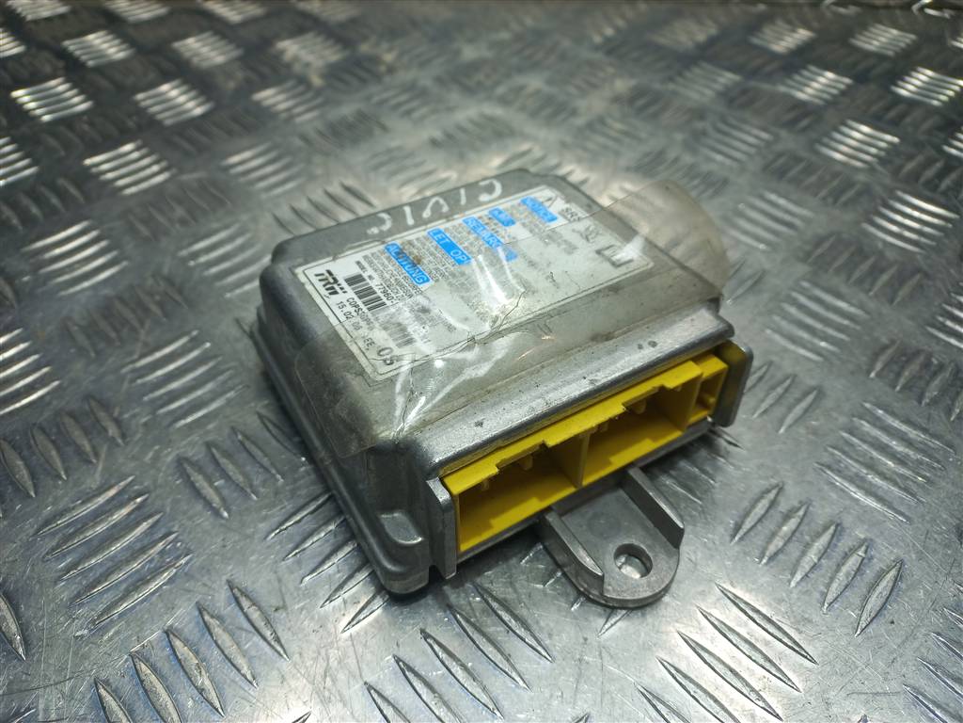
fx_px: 695
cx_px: 482
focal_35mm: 25
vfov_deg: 54.9
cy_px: 362
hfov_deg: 69.4
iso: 40
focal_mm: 4.6
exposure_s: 1/100
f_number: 1.8
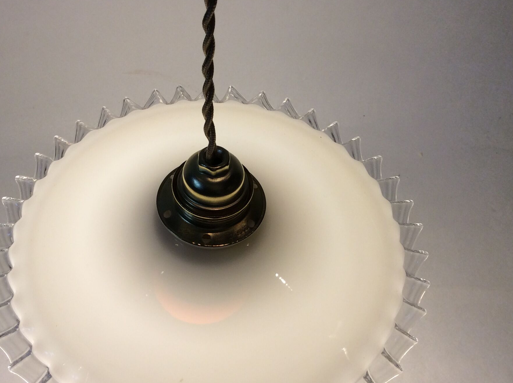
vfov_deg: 30.8
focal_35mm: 47
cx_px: 219
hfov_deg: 40.4
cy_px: 203
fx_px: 695
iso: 40
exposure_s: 1/100
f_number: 2.4
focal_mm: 3.3
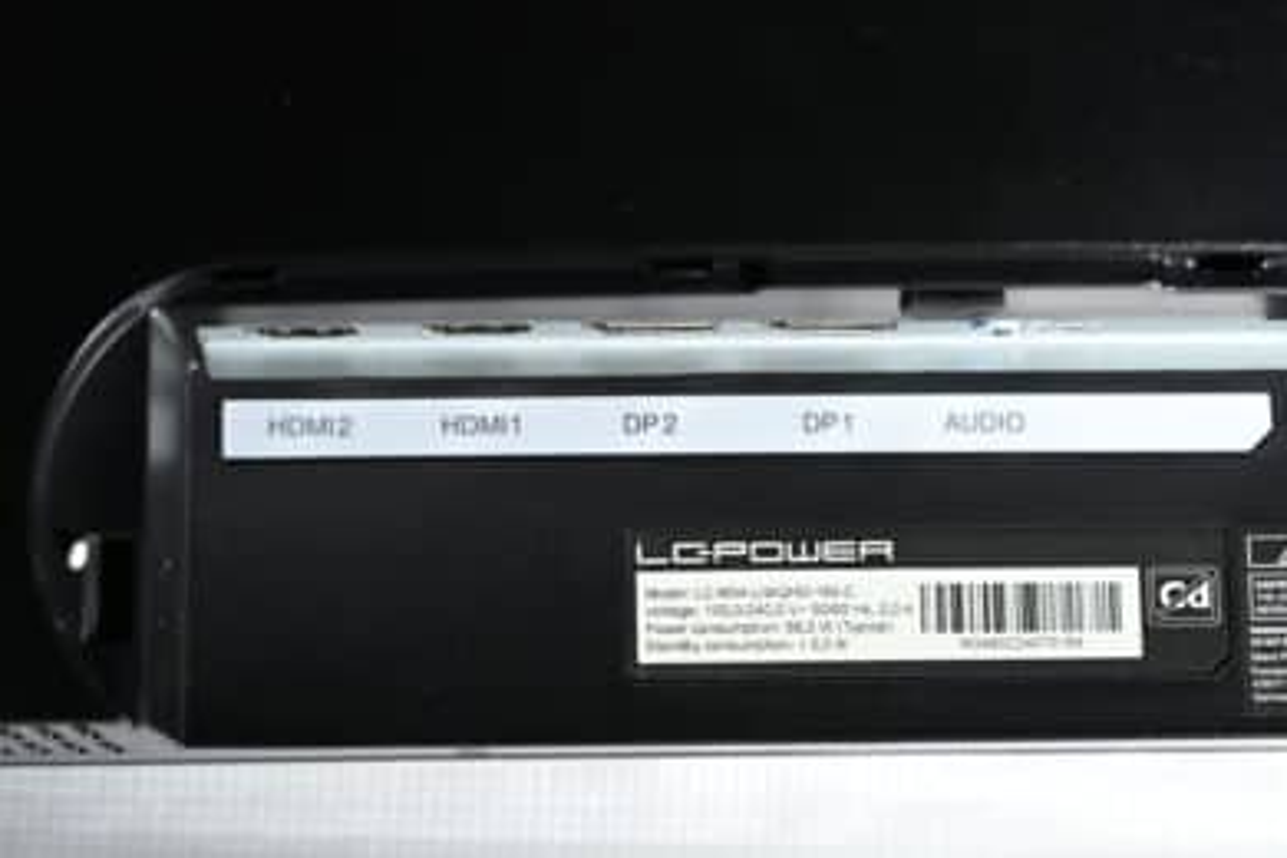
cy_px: 429
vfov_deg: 18.2
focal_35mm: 75
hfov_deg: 27.0
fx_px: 2681
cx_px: 644
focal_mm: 75
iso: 1000
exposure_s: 1/80
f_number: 6.3
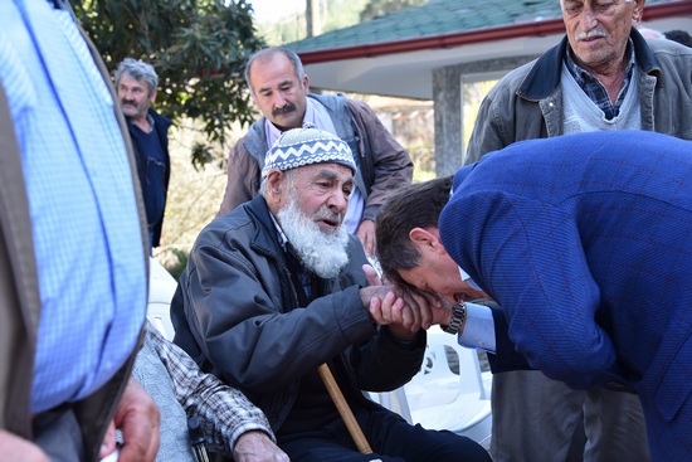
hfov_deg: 36.2
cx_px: 346
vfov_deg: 24.6
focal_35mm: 55
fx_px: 1057
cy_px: 231
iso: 320
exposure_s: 1/125
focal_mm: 55
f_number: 5.6
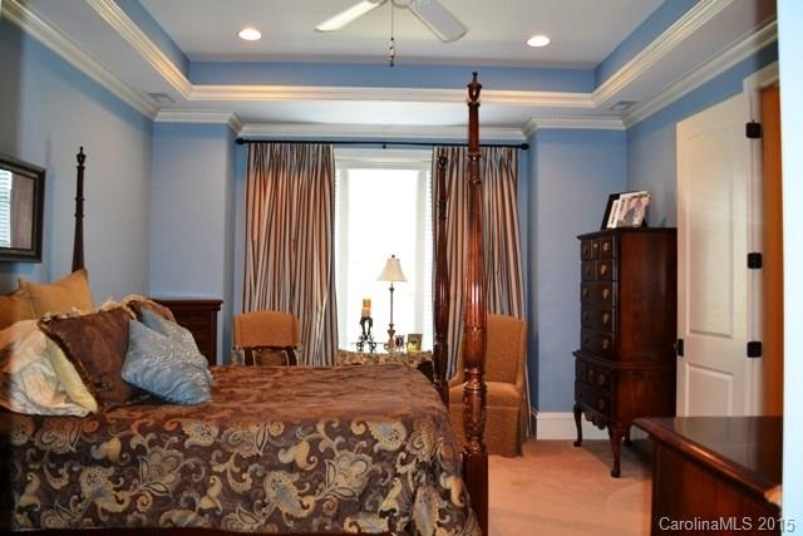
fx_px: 669
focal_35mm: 30
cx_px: 402
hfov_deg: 61.9
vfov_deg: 43.6
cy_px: 268
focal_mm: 20
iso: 800
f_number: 3.8
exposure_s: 1/60
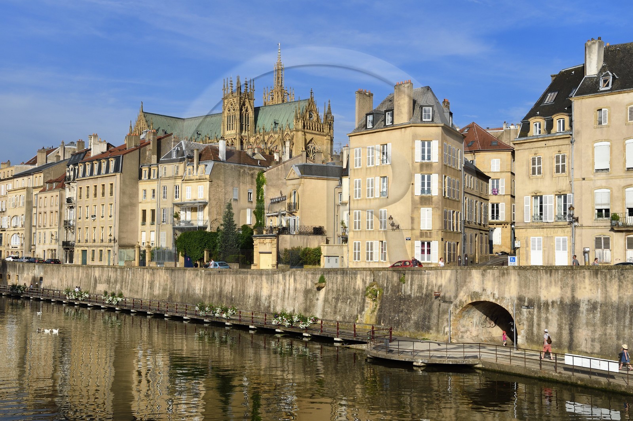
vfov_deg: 28.0
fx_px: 843
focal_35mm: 48
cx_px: 316
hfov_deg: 41.1
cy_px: 210
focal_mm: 48
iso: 200
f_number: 14
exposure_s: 1/250
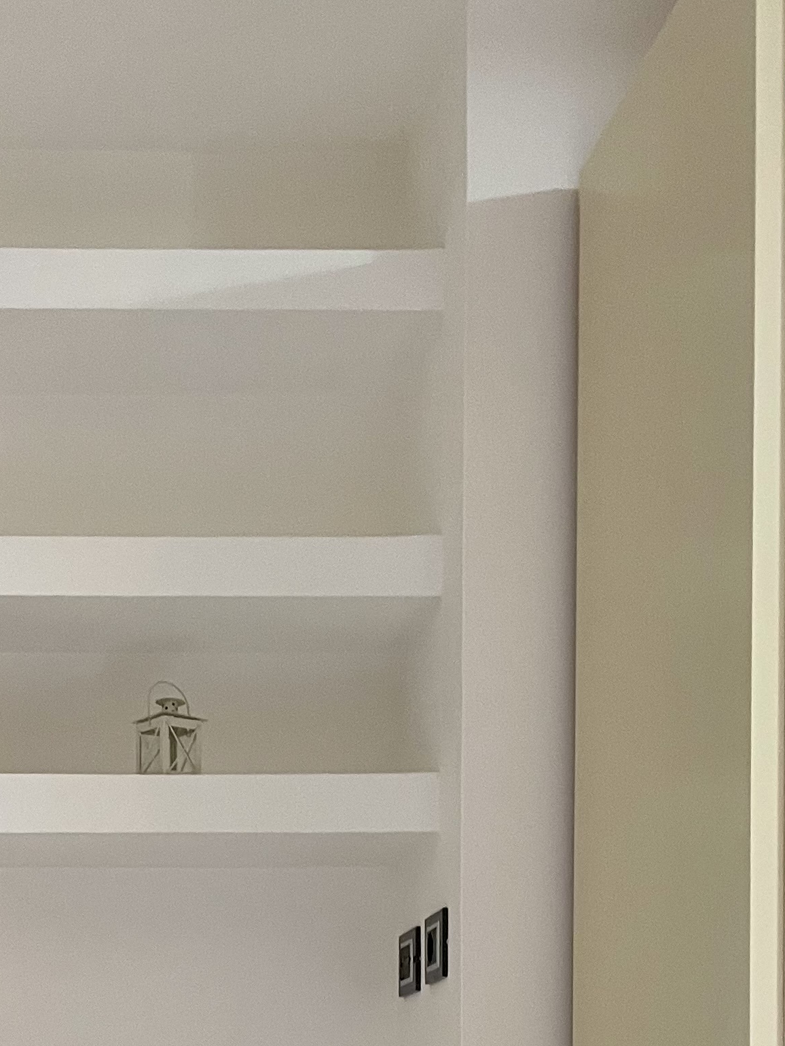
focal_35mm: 68
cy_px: 1145
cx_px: 35
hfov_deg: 21.0
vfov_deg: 26.4
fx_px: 2057
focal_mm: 4.2
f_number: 1.6
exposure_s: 1/50
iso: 200
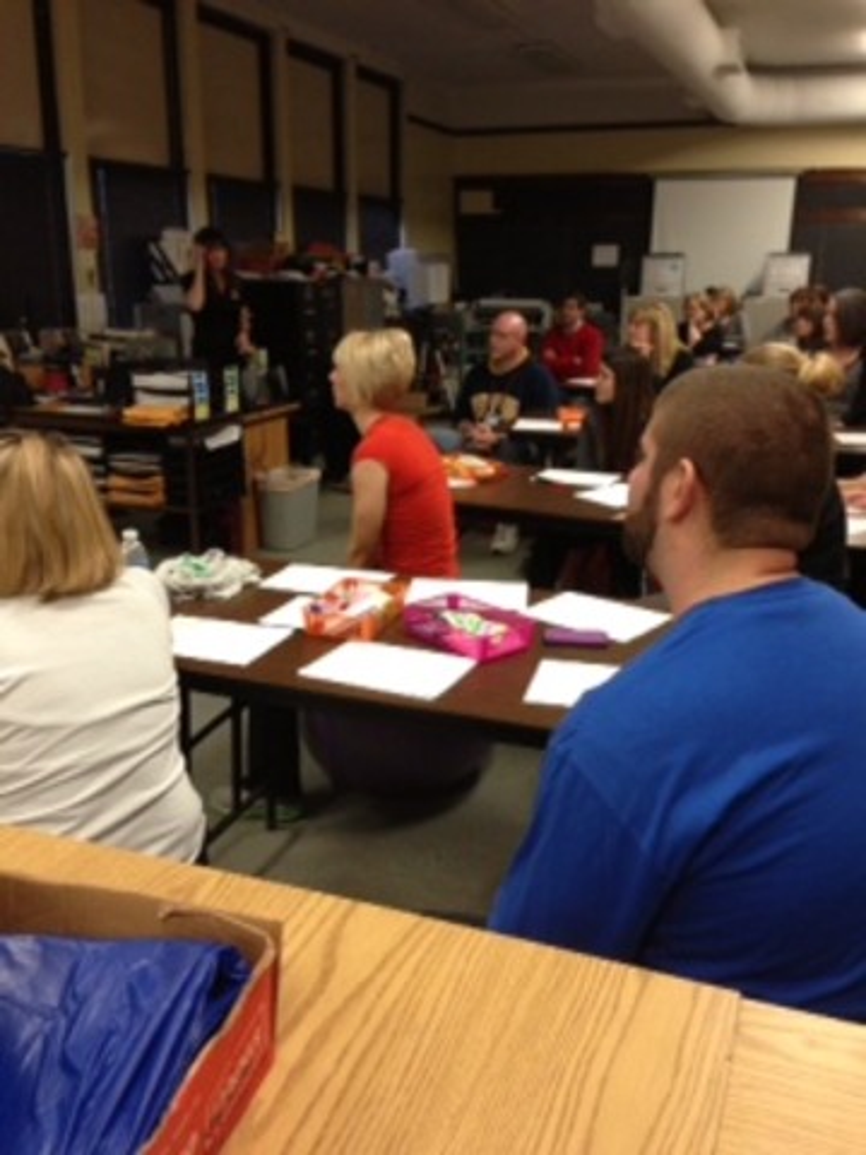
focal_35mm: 33
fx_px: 1101
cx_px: 433
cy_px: 578
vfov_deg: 55.4
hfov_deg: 42.9
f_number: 2.4
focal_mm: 4.13
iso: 160
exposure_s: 1/20
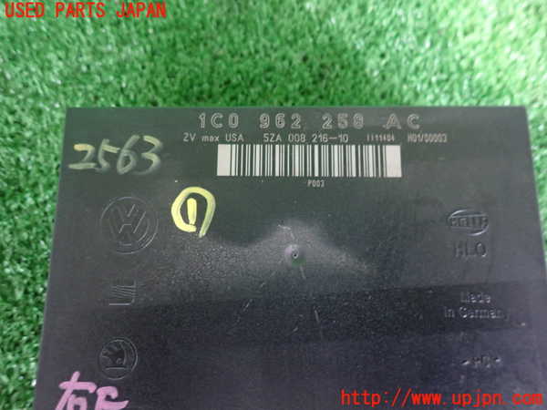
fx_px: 395
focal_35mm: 25
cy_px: 205
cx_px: 274
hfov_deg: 69.4
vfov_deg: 54.9
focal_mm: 4.5
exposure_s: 1/15
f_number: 2
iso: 800
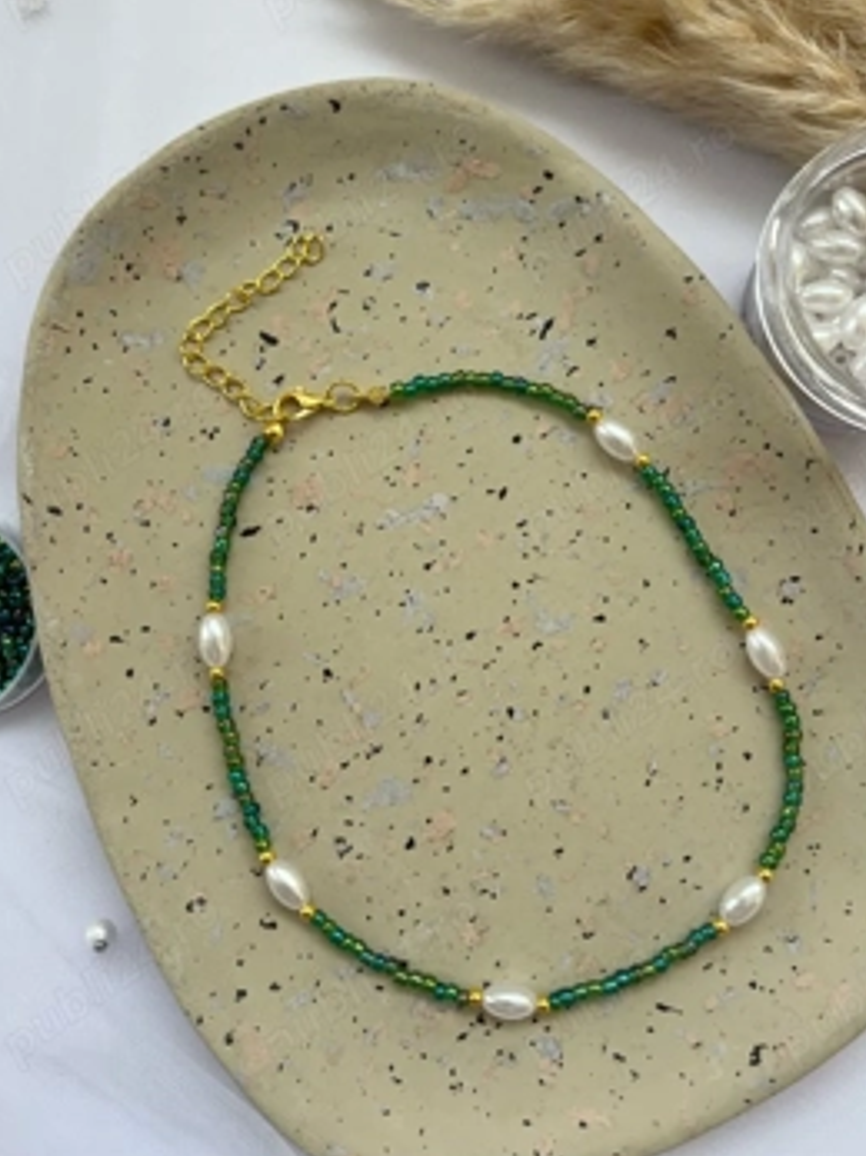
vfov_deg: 59.8
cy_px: 500
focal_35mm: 30
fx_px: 1001
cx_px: 436
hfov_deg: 46.8
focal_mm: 5.1
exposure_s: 1/122
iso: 50
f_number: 1.6
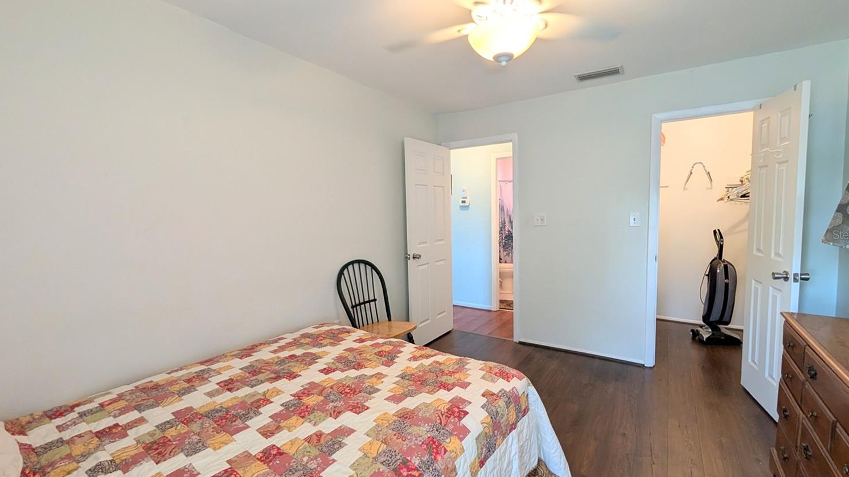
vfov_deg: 74.3
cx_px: 433
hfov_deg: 106.8
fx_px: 315
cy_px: 235
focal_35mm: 14
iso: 110
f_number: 1.7
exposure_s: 1/120
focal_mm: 2.02
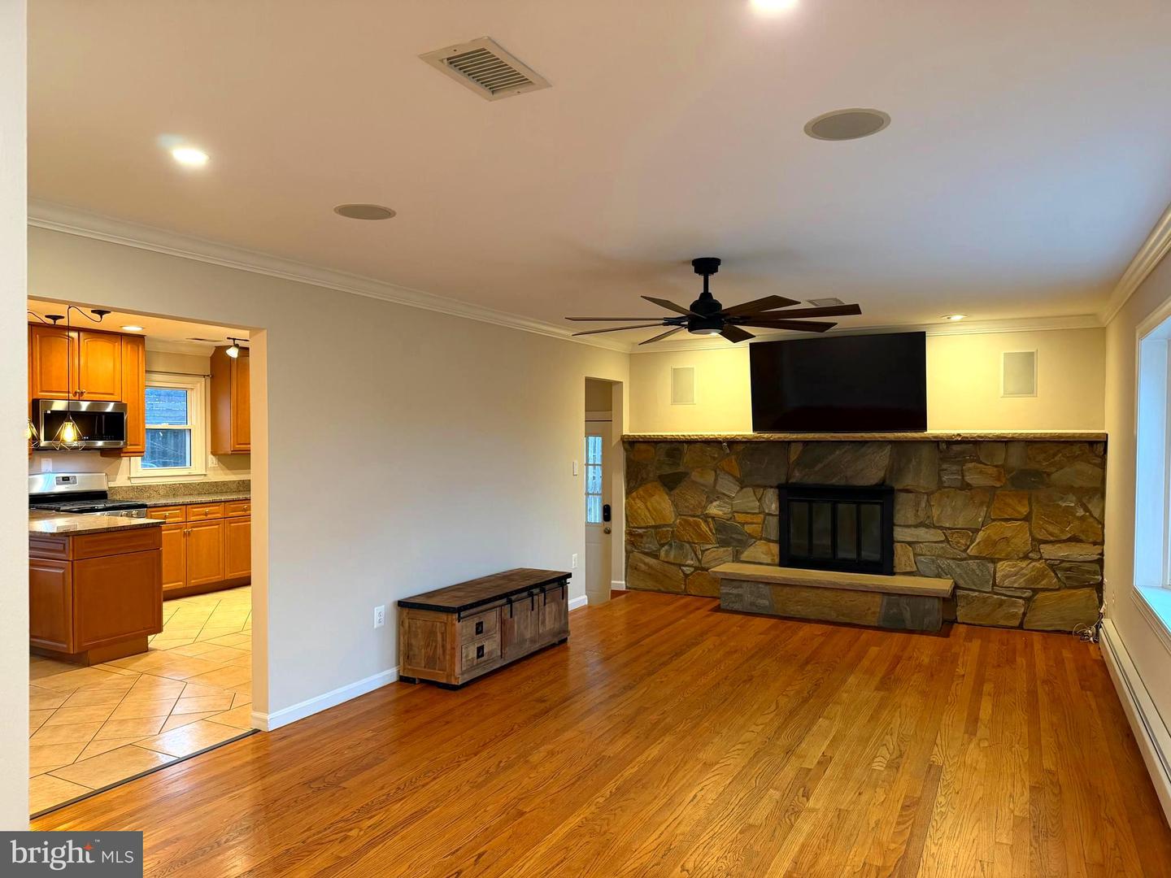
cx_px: 586
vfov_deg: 56.8
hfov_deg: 71.6
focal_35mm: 24
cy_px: 439
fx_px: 812
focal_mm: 6.76
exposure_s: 1/60
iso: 250
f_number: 1.78
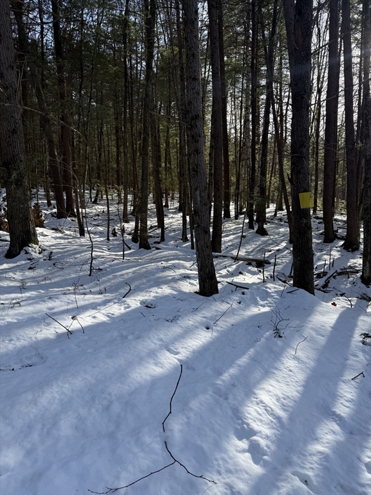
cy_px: 248
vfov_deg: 71.6
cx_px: 186
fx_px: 343
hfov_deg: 56.8
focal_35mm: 24
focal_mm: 6.76
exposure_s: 1/1385
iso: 80
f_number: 1.78
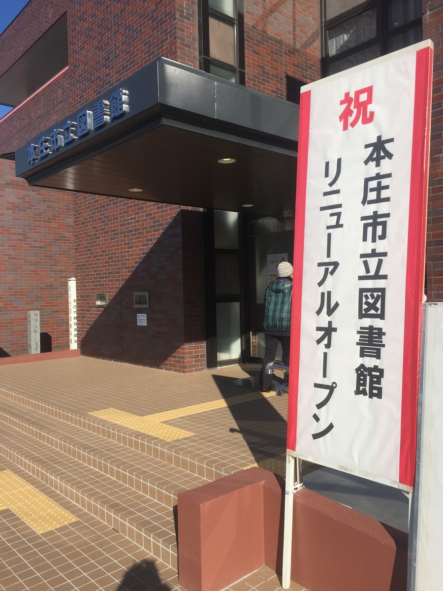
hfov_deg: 48.2
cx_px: 222
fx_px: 495
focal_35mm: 29
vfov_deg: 61.7
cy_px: 296
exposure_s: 1/3300
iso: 32
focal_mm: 4.15
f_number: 2.2
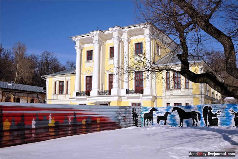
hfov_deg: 53.1
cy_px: 80
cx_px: 119
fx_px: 238
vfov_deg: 36.9
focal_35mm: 36
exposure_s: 1/1250
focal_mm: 24
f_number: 5.6
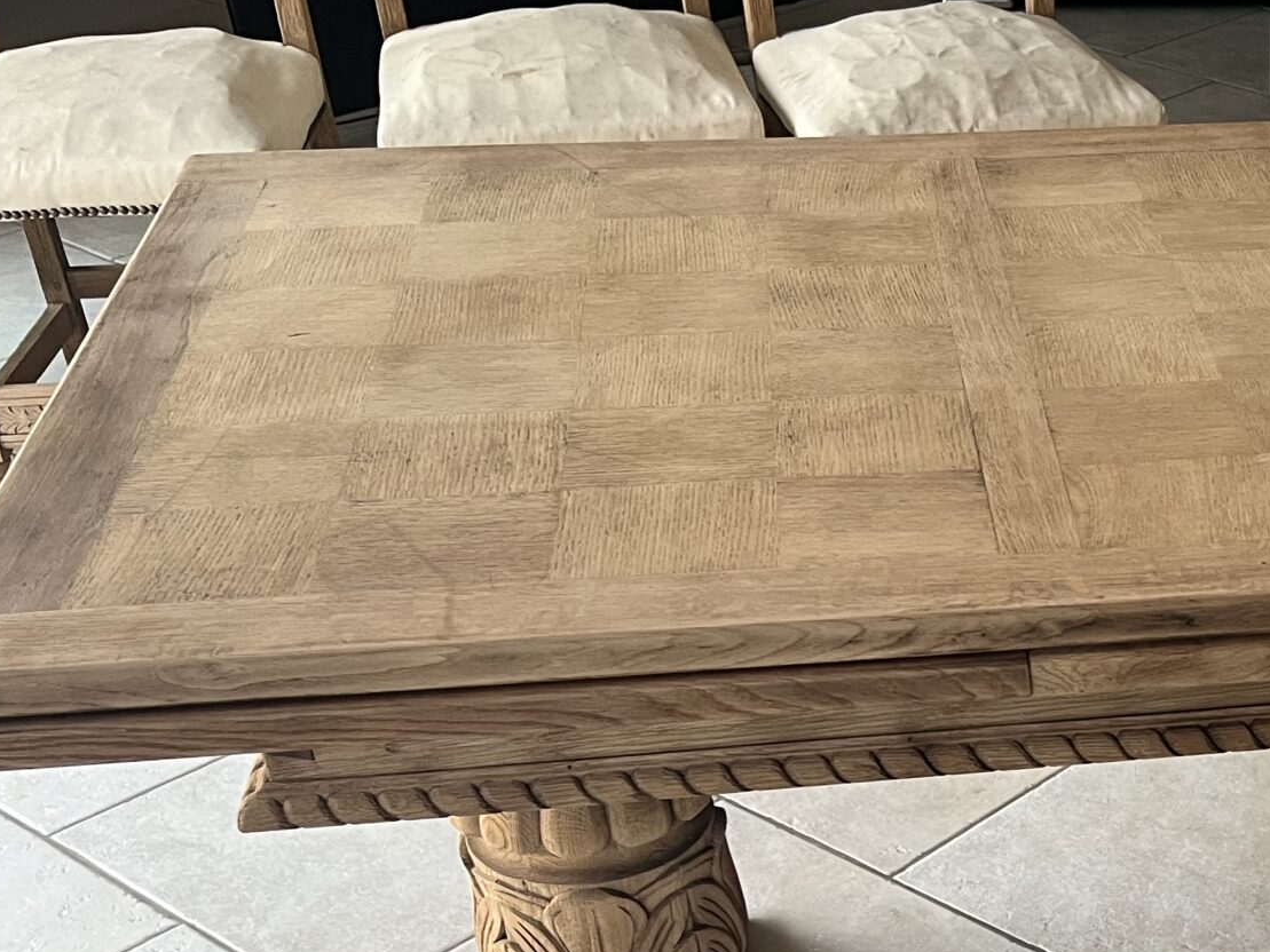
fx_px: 2202
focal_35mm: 60
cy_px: 1040
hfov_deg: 29.3
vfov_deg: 23.0
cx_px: 1364
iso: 160
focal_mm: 5.1
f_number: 1.6
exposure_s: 1/50
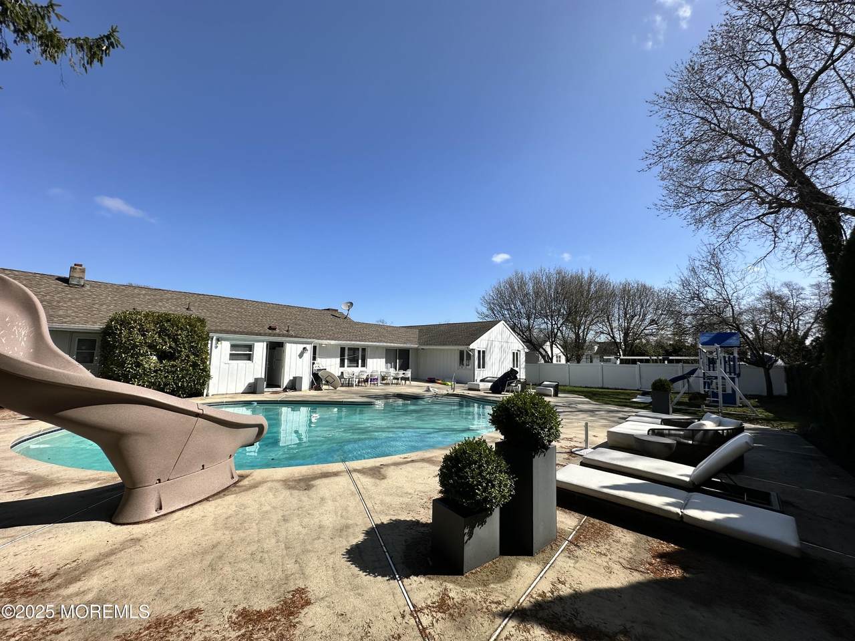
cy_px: 320
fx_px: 346
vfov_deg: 85.7
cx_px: 428
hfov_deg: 102.1
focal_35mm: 14
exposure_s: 1/2681
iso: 50
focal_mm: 2.22
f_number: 2.2
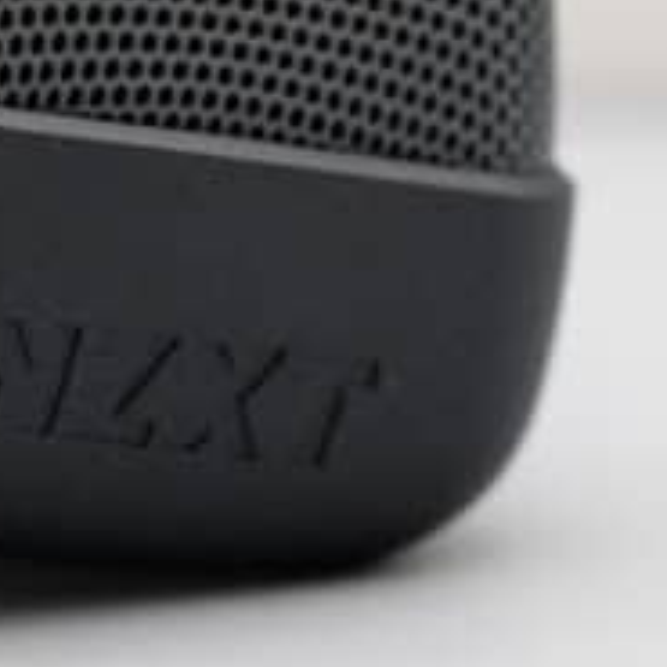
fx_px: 7674
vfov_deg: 5.0
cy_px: 335
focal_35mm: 352
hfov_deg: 5.0
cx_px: 72
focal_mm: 197
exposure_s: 1/250
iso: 3200
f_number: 8
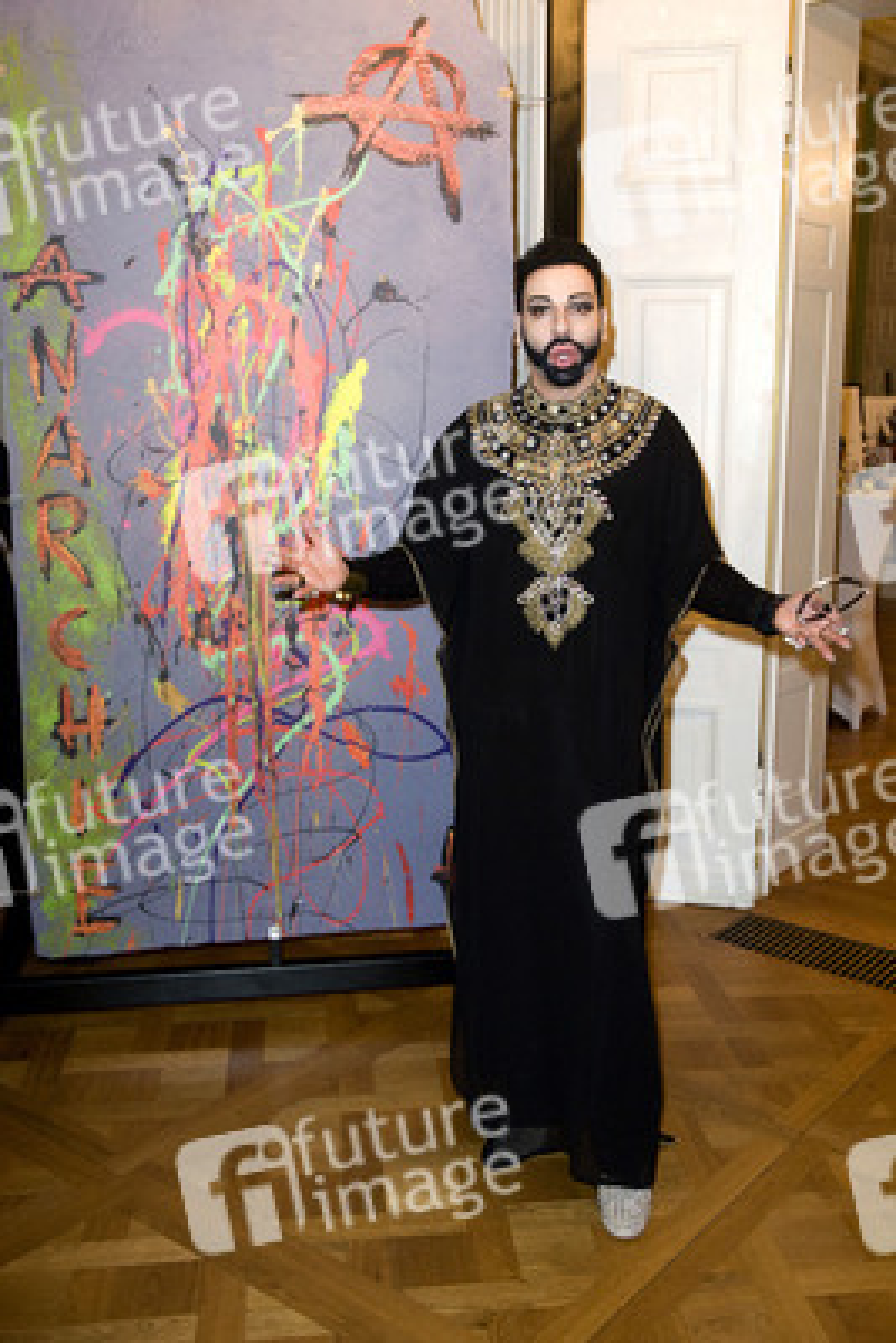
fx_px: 1268
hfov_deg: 38.9
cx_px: 448
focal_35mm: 34
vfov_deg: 55.8
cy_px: 672
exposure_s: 1/100
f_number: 4
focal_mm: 34
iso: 1250
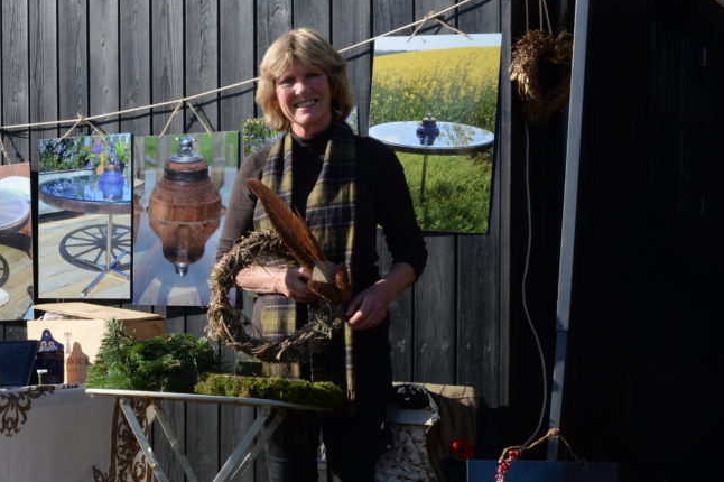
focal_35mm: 65
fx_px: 1306
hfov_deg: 29.6
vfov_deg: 20.7
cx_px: 64
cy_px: 363
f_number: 22
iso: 400
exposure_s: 1/125
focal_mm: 35
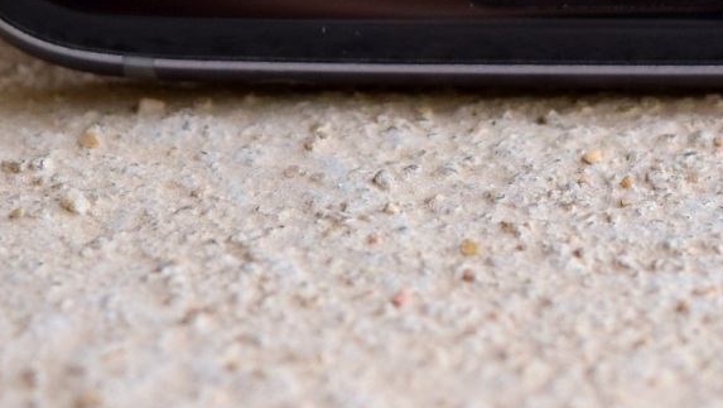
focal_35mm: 308
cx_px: 618
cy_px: -416
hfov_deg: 7.0
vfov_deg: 3.9
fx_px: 5913
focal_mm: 45
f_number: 7.1
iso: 320
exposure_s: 1/100
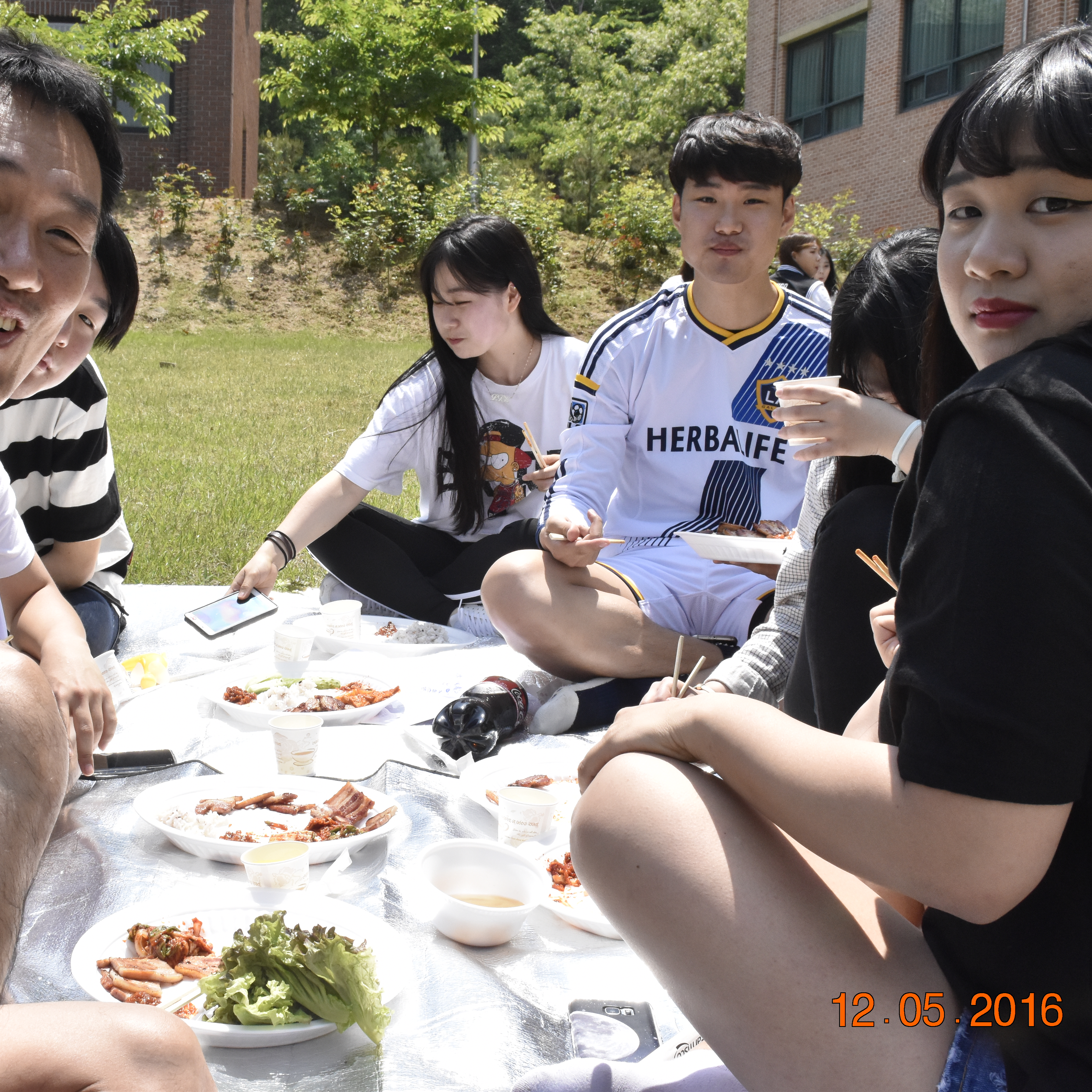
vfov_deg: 34.0
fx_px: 1785
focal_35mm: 50
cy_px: 544
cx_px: 395
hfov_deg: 33.8
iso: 1400
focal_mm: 26
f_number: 14
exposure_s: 1/1000
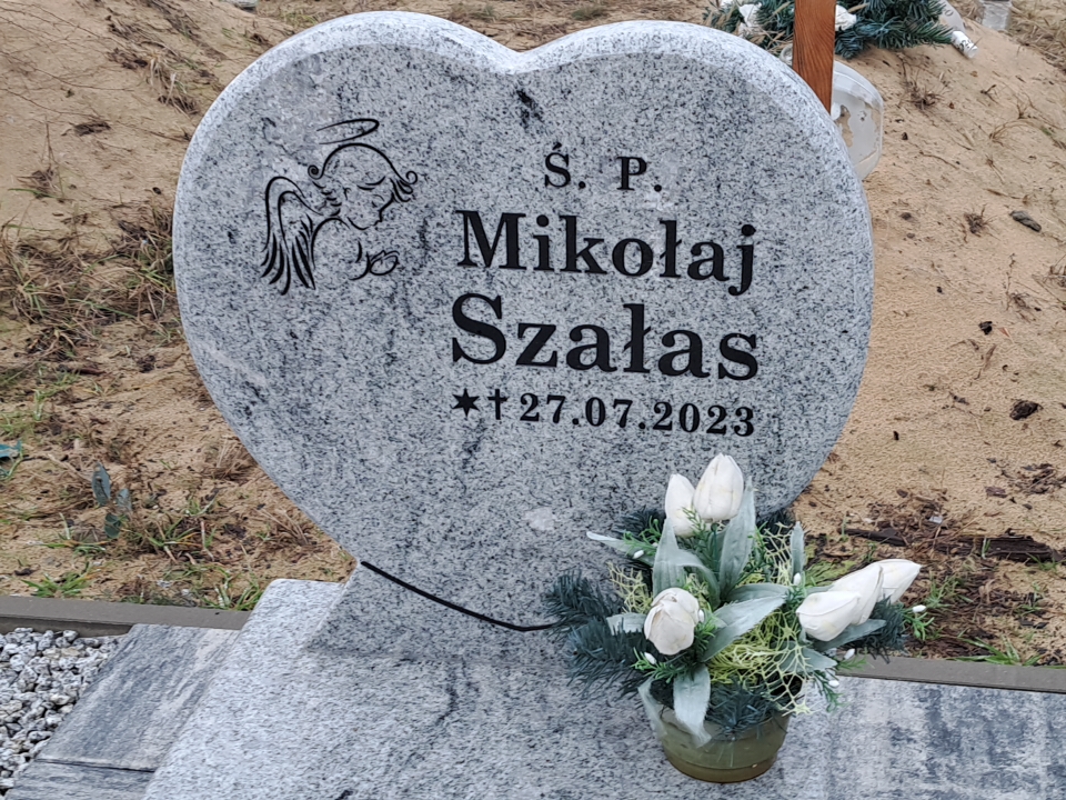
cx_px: 533
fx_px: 739
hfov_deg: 71.6
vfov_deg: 56.8
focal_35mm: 24
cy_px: 400
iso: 50
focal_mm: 5.23
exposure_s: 1/50
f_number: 1.8
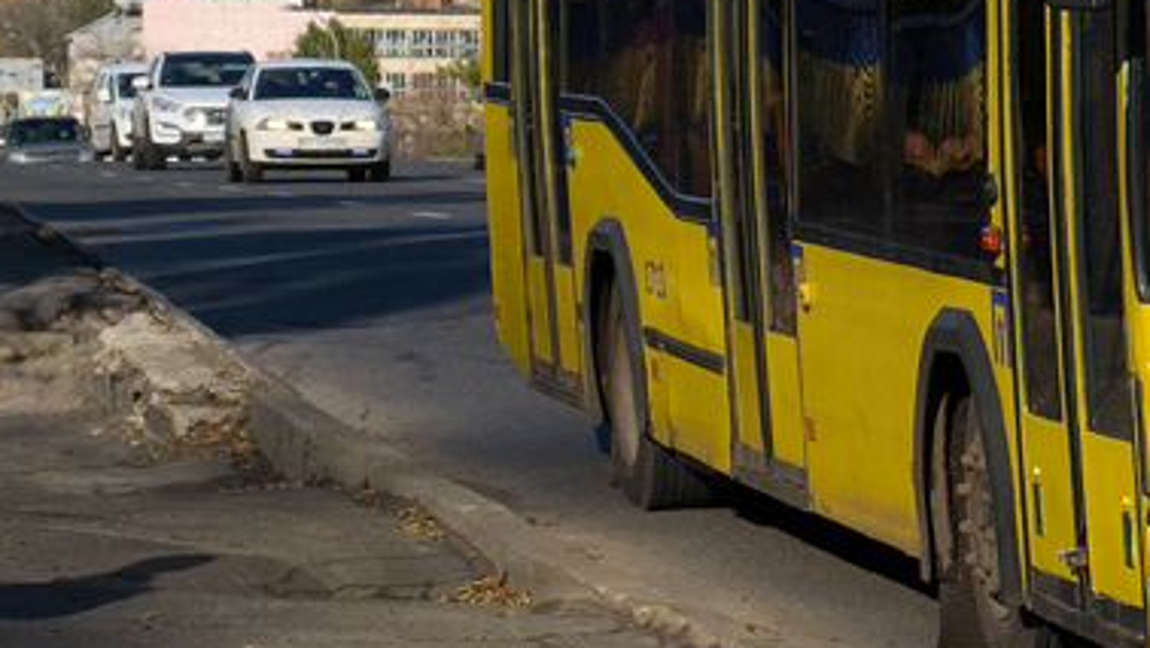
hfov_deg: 15.6
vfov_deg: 9.0
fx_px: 4057
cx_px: 1314
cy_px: -192
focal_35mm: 133
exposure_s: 1/800
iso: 400
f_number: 7.1
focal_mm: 26.5
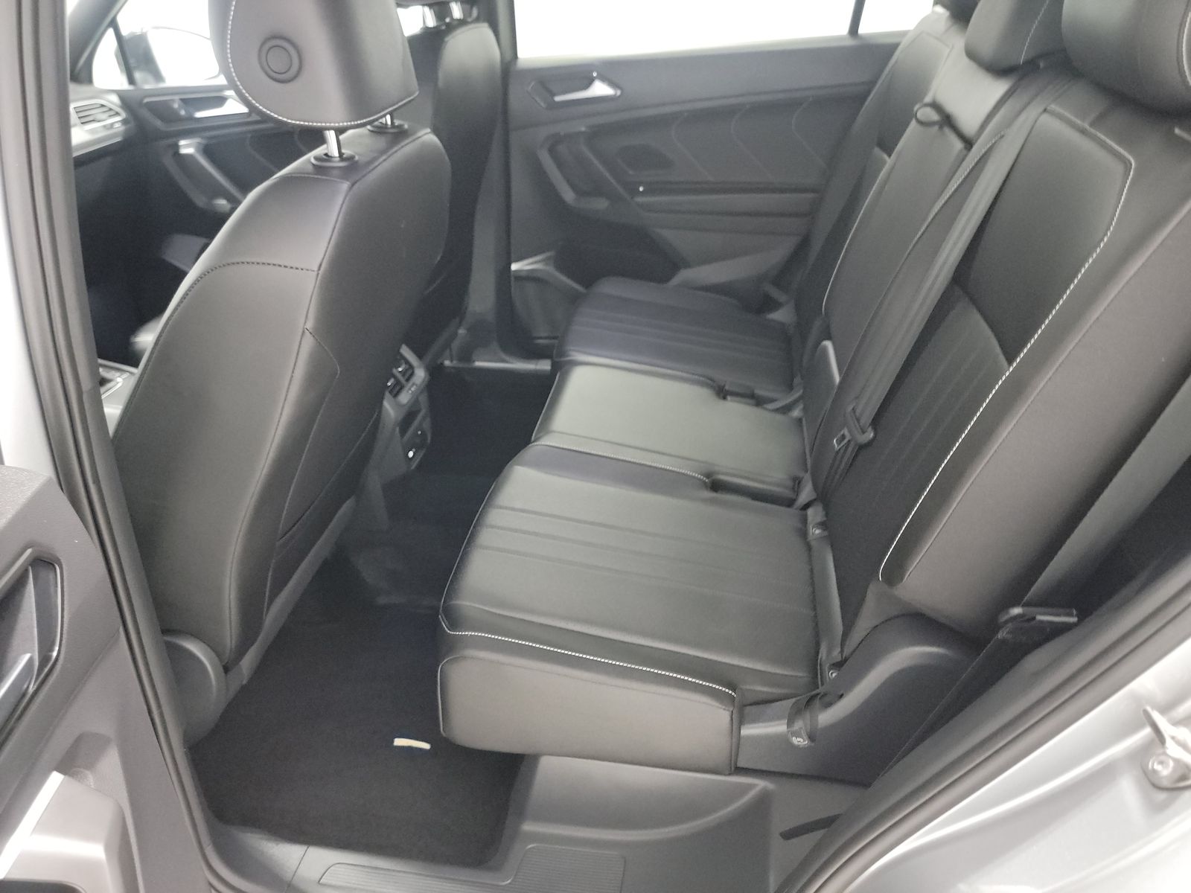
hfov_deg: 71.6
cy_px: 446
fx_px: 826
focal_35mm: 24
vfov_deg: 56.8
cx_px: 596
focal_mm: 6.7
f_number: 1.8
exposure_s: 1/14
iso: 1810
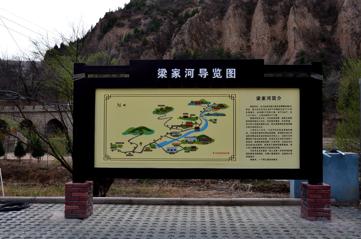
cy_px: 120
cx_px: 180
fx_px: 360
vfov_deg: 36.7
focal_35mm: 36
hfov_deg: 53.2
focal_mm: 24
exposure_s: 1/60
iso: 200
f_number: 10
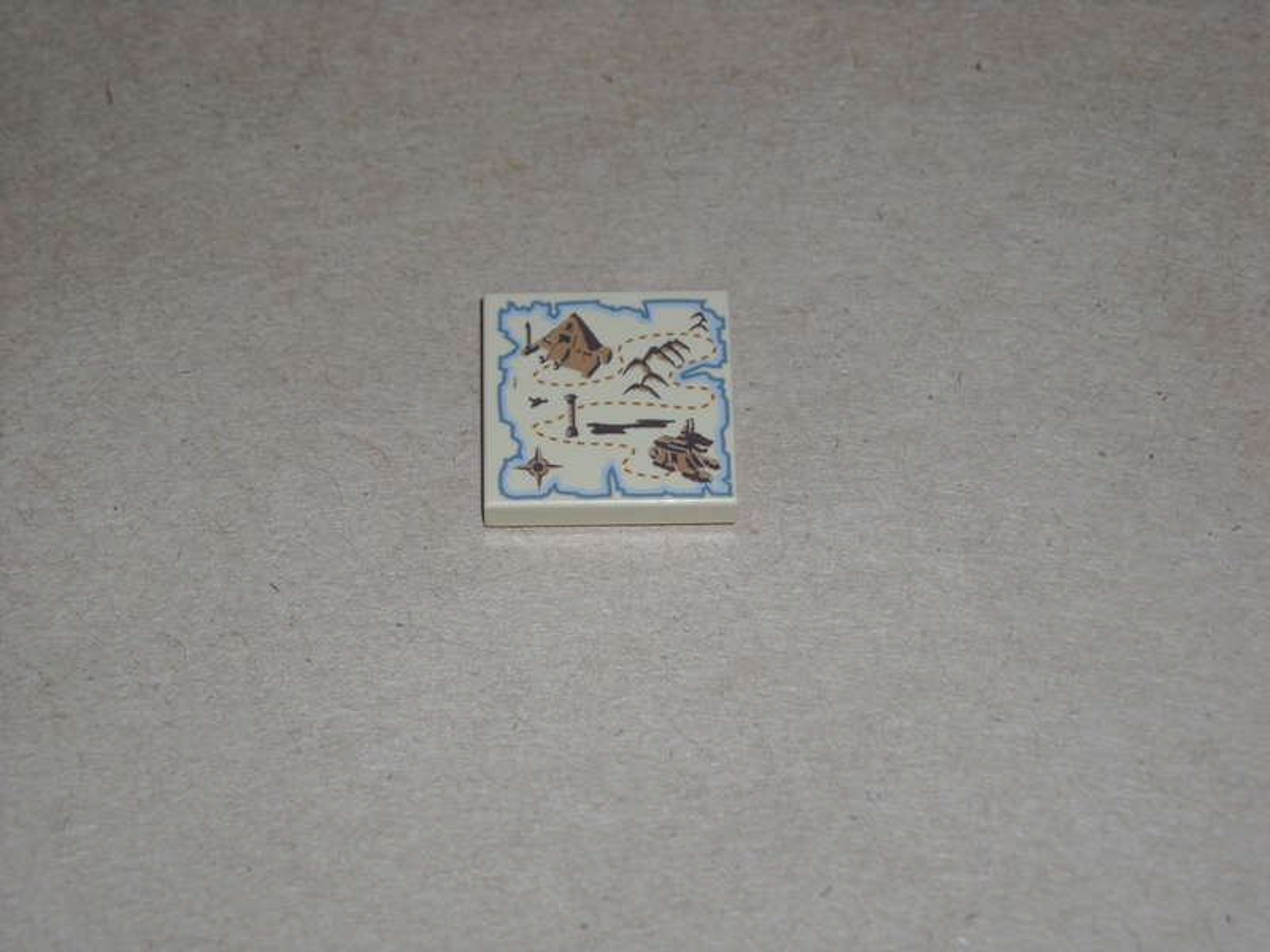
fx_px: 3852
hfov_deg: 18.7
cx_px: 635
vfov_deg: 14.1
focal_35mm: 105
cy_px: 476
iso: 64
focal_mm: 17.1
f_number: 9.3
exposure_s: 1/125
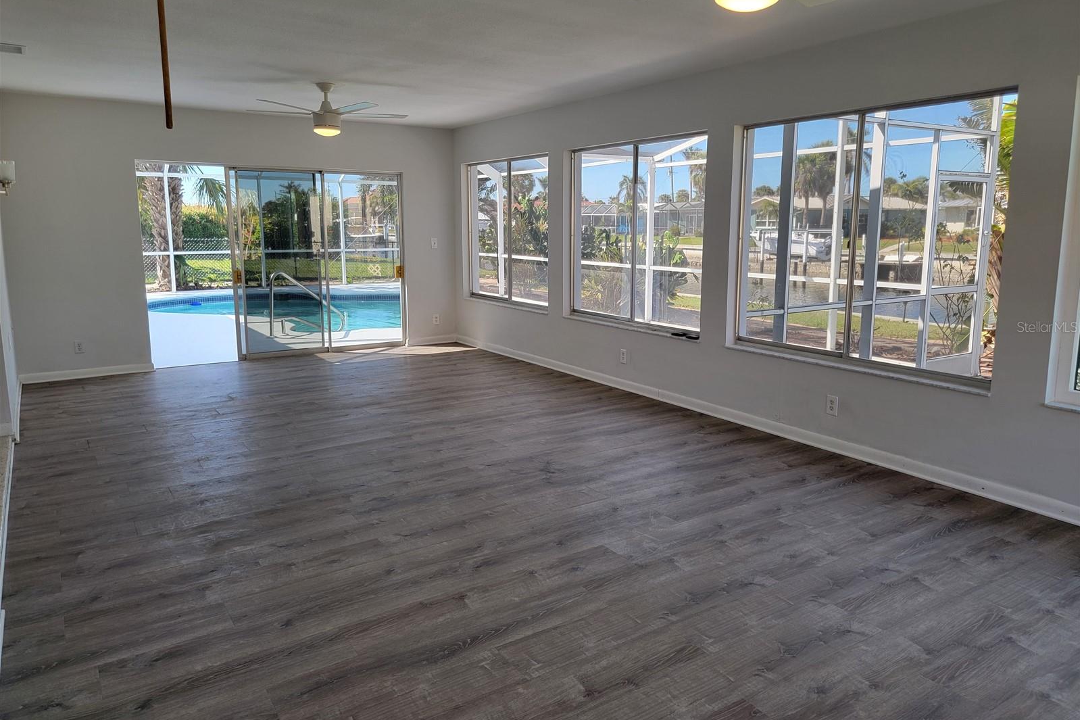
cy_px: 327
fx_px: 750
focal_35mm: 25
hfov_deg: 71.5
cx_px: 540
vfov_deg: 51.2
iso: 25
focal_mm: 6.7
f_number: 1.8
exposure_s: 1/120
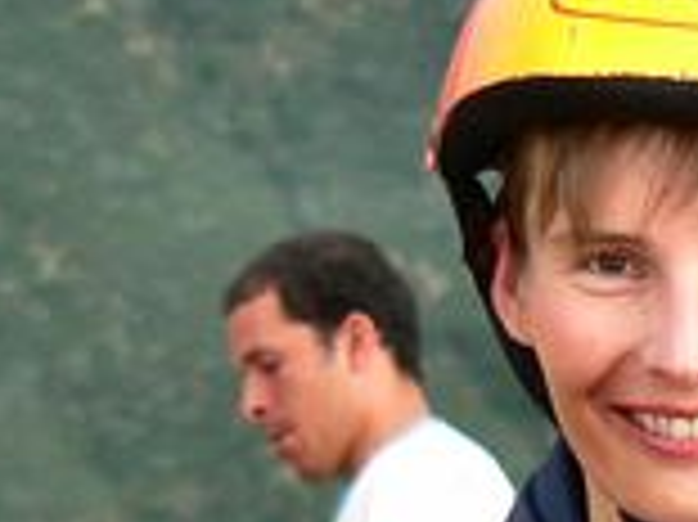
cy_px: 727
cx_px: 743
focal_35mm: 565
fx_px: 11384
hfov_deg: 3.5
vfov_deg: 2.6
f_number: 2.8
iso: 80
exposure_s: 1/100
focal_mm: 29.1
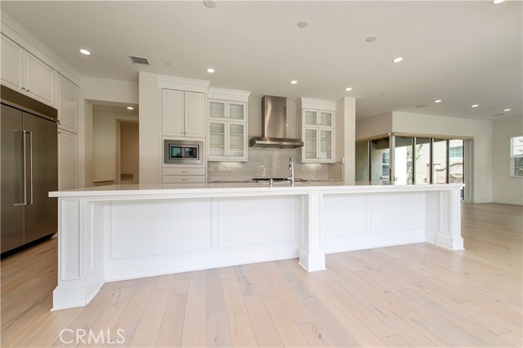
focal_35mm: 14
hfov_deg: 104.3
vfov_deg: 81.1
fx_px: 203
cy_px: 174
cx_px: 262
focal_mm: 14
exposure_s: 1/125
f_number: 5.6
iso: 200
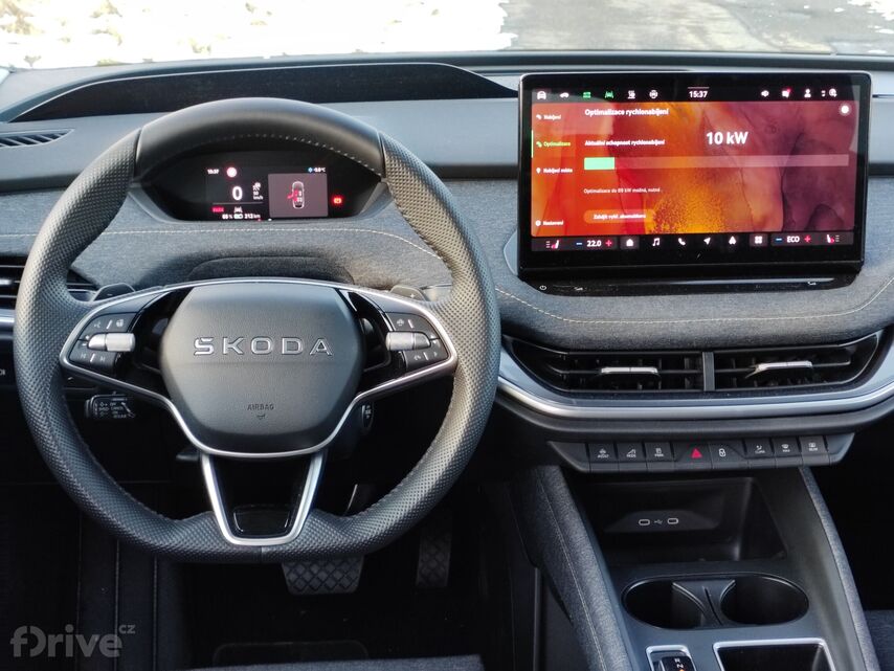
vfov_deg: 27.0
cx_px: 447
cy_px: 336
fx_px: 1395
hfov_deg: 35.5
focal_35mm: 54
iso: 320
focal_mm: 5.52
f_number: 1.9
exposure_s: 1/100
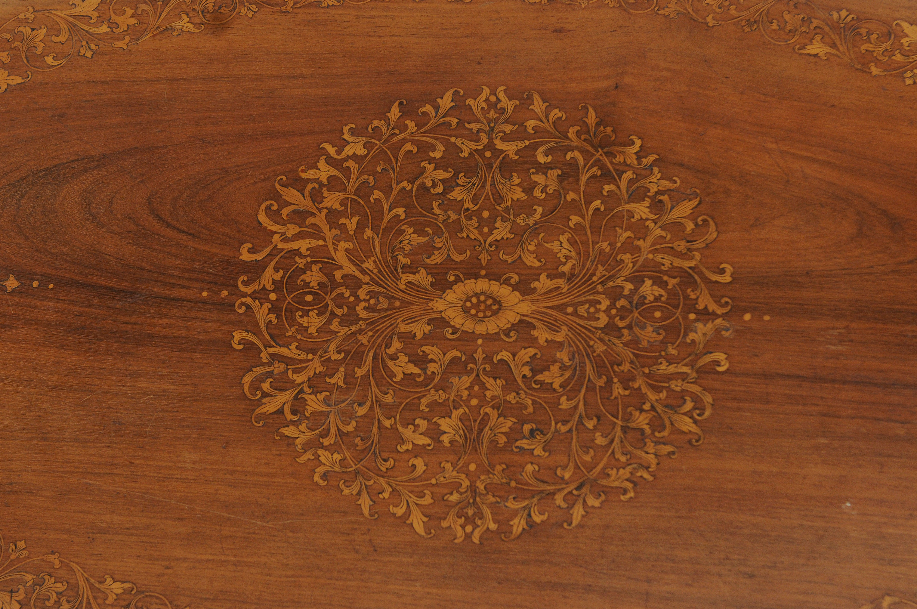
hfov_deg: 28.1
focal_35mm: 72
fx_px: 1832
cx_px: 458
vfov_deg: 18.9
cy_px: 304
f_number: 4
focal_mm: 48
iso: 500
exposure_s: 1/160
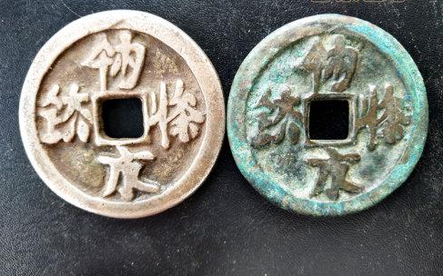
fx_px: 386
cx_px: 222
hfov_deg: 59.7
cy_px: 128
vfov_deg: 39.4
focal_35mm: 32
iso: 96
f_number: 1.8
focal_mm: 3.95
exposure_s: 1/100
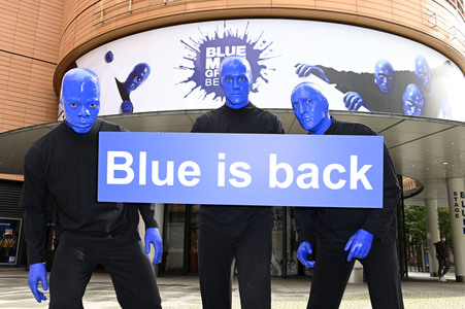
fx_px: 439
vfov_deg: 38.8
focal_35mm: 34
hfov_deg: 55.8
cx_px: 232
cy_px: 154
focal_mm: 34
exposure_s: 1/200
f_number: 6.3
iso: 320
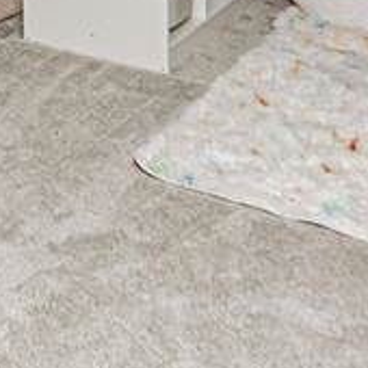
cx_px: -288
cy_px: -391
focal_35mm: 96
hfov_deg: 15.6
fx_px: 1155
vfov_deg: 14.6
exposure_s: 1/60
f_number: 10
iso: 1250
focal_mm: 10
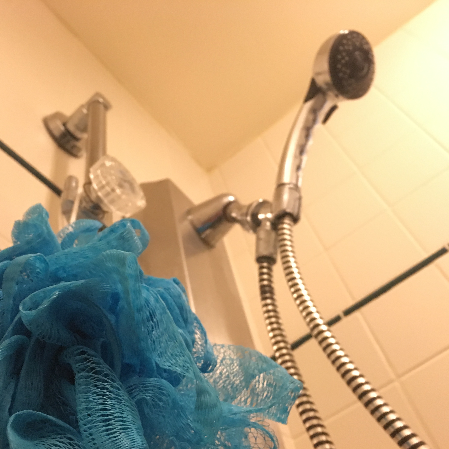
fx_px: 514
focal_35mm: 35
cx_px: 228
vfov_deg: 47.2
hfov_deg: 47.2
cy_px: 227
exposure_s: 1/15
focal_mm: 4.15
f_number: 2.2
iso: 250
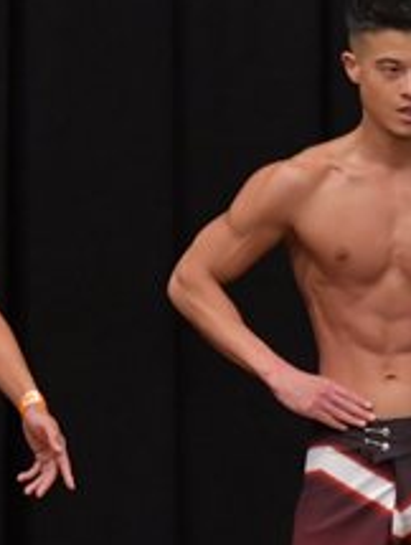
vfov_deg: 2.2
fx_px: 13921
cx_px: -62
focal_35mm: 882
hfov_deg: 1.7
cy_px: 479
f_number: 5.6
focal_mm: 170
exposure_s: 1/400
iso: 5000
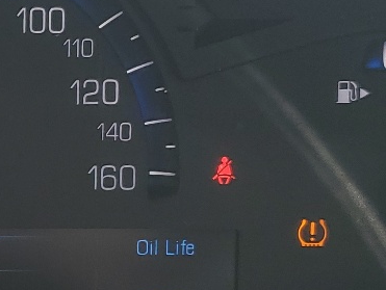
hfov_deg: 16.7
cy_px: 176
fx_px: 1250
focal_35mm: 112
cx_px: -96
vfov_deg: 13.2
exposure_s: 1/200
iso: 50
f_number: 1.5
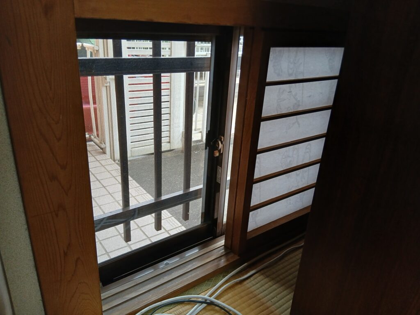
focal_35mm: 26
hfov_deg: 67.3
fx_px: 315
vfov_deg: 53.1
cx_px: 210
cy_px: 158
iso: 160
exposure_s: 1/50
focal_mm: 3.86
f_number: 1.8
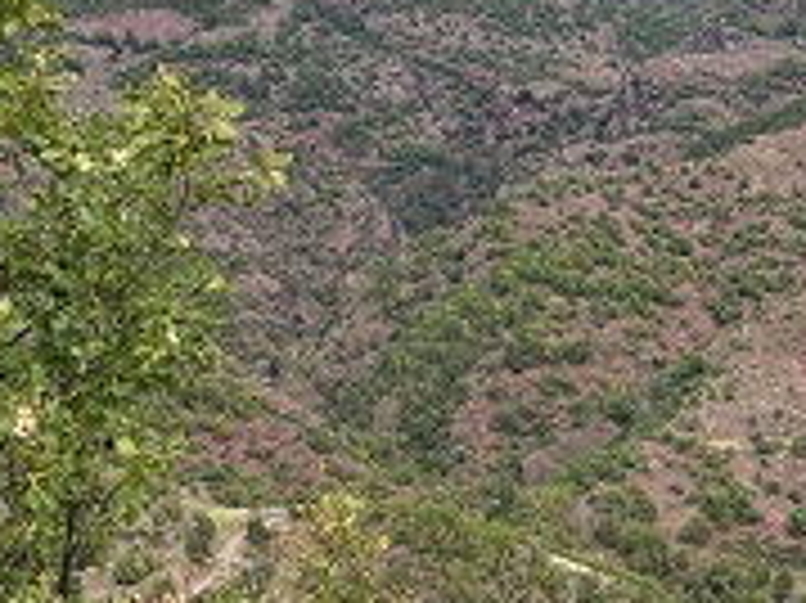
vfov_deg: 19.5
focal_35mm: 75
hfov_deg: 25.4
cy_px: 153
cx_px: 687
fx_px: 1745
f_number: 1.6
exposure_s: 1/1799
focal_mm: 5.96
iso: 50
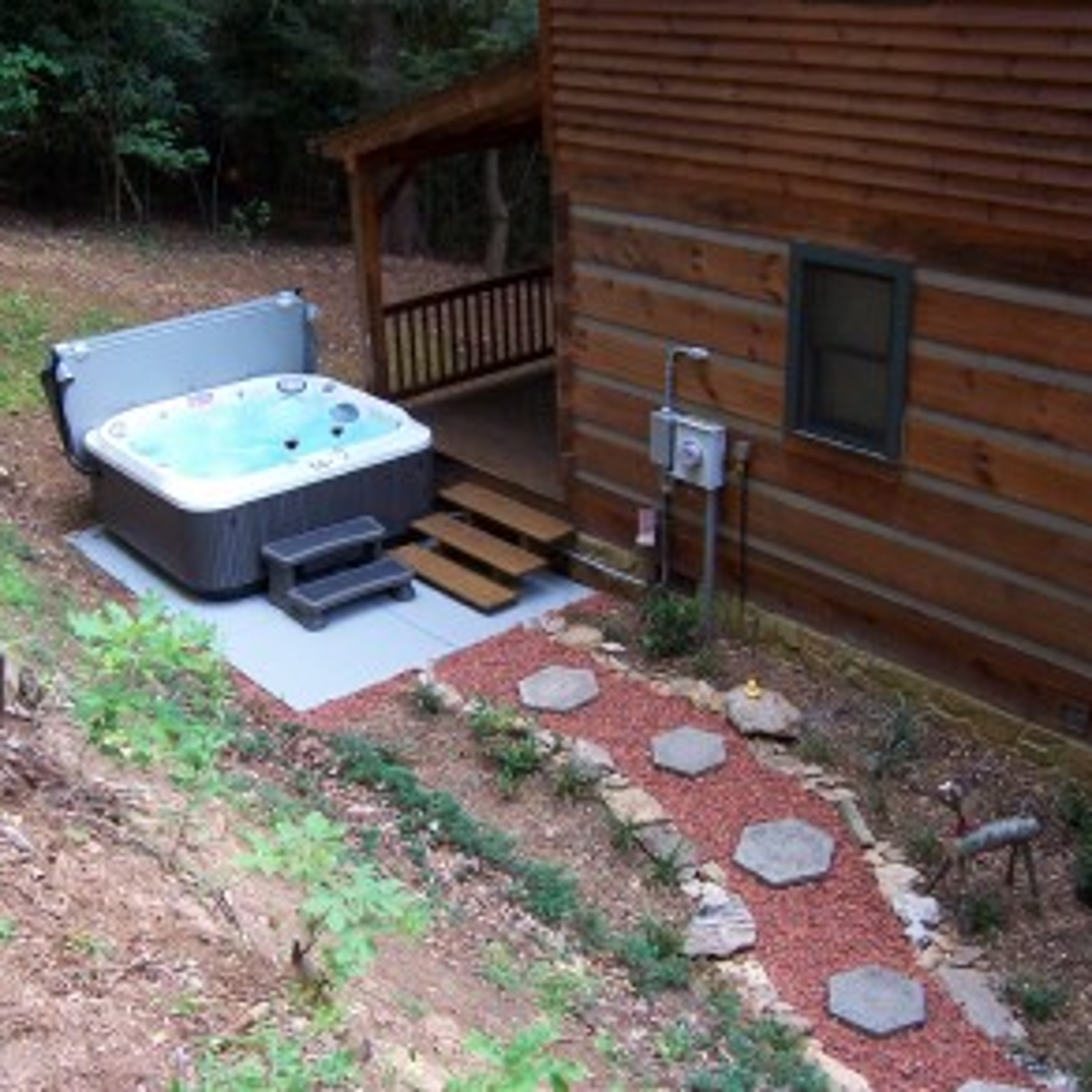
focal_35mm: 40
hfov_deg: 41.6
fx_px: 1428
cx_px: 419
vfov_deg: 41.9
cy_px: 535
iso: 140
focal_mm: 5.5
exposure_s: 1/15
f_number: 3.4
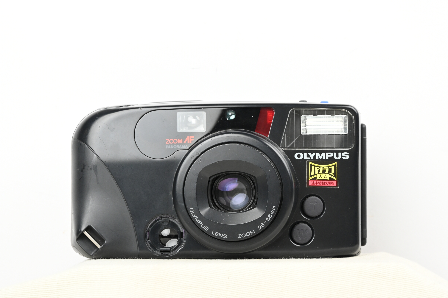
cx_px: 224
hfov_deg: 17.1
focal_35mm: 120
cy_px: 149
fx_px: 1492
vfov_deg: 11.4
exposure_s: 1/100
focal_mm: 120
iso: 3200
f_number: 16
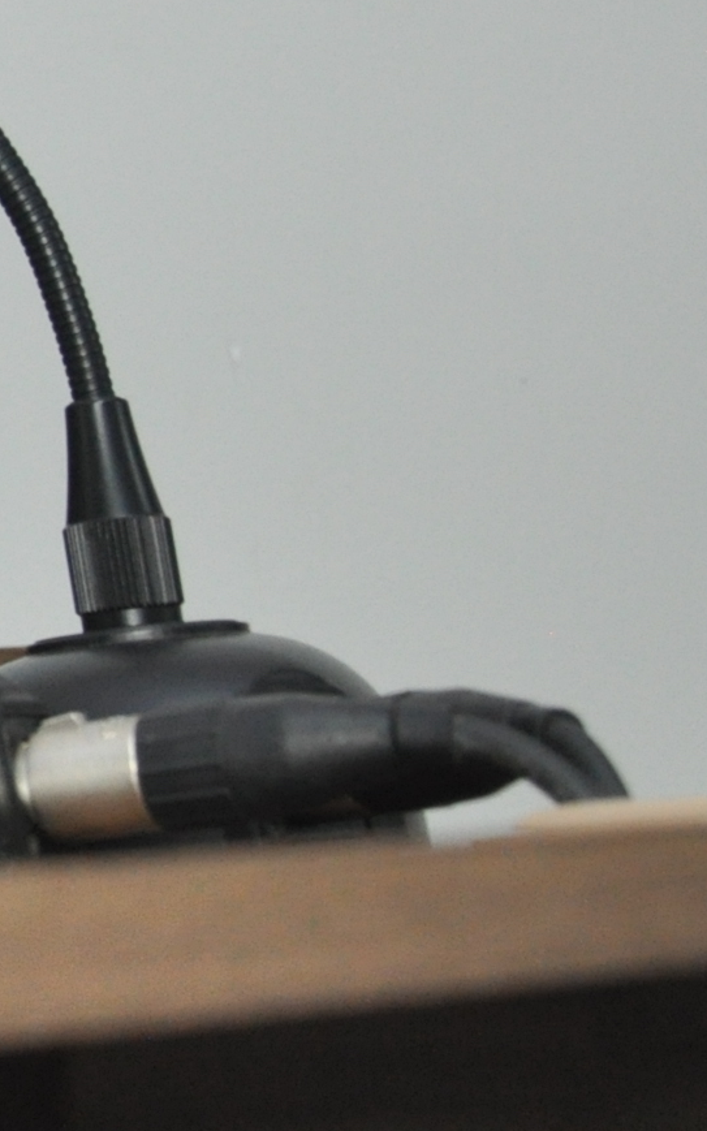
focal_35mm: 226
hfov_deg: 5.5
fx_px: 6968
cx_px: -1331
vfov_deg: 9.2
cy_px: -242
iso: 800
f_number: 5.6
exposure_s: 1/60
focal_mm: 40
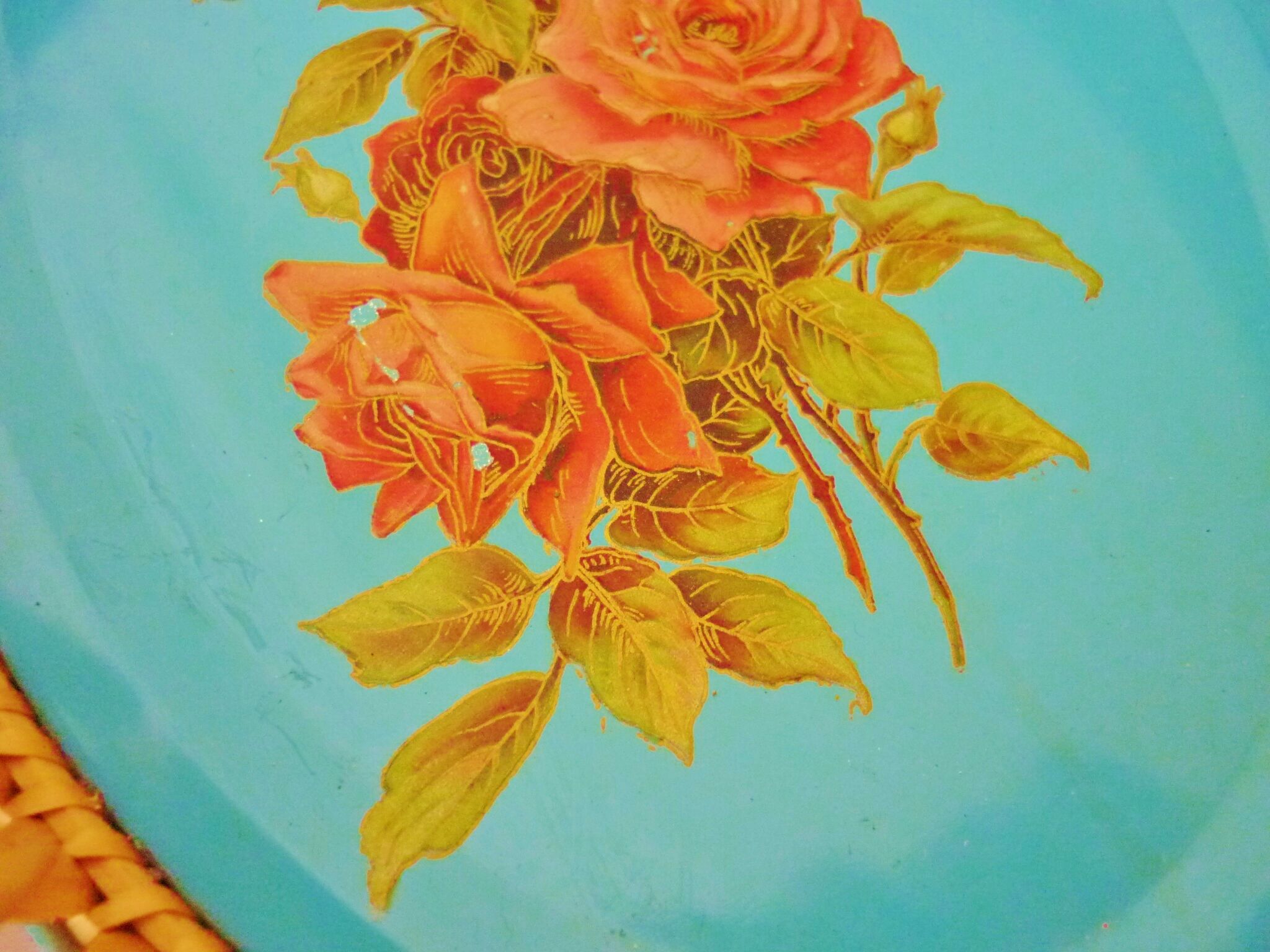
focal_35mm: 33
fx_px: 1211
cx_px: 635
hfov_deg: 55.4
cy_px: 476
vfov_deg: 42.9
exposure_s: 1/8
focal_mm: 5.5
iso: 400
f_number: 2.8
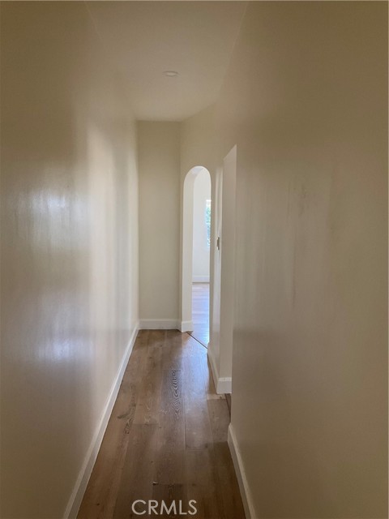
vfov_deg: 61.7
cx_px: 194
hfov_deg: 48.2
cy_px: 260
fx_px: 435
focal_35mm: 29
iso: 80
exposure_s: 1/60
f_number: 1.8
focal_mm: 3
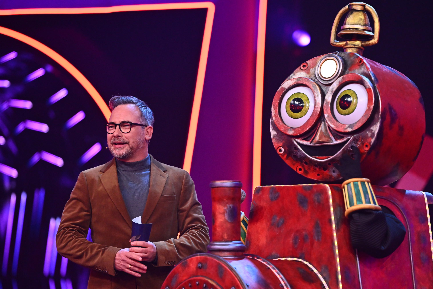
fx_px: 2802
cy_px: 189
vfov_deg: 5.9
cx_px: 259
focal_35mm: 233
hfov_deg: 8.8
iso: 2500
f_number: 2.8
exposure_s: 1/500
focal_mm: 170
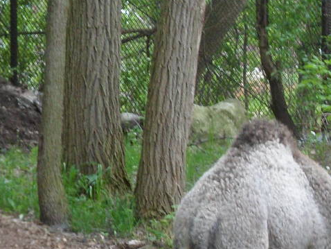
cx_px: 305
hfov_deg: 7.0
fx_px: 2688
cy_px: 112
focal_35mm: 281
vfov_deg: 5.3
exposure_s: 1/45
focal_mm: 14
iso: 100
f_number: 5.1
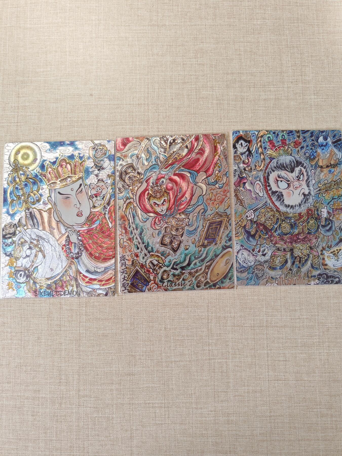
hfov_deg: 51.4
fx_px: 356
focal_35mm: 27
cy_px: 228
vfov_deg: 65.3
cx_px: 171
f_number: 1.95
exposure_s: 1/100
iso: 200
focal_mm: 5.52
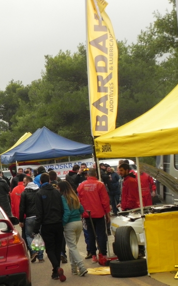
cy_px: 143
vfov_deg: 17.2
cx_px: 34
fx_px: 940
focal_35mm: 121
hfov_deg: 10.8
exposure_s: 1/1250
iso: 325
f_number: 4
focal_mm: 15.1
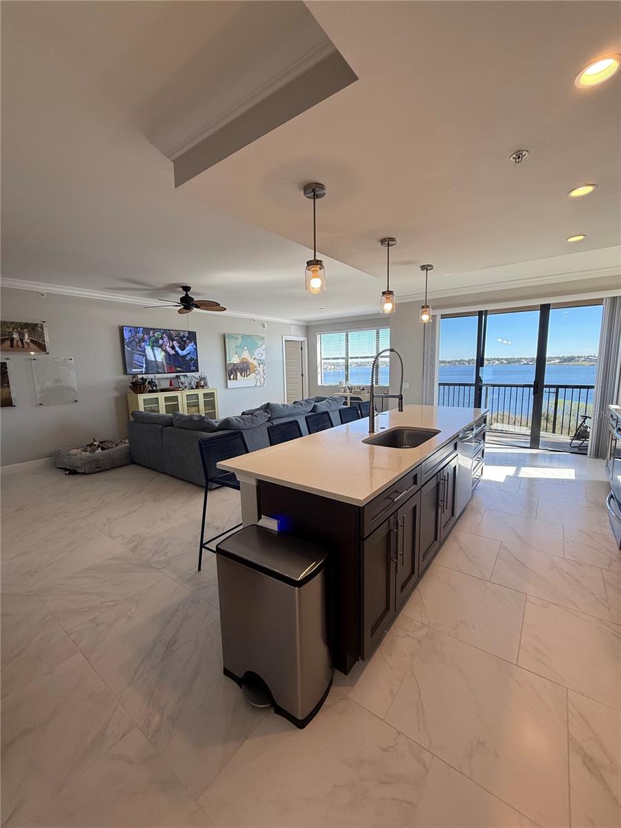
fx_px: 335
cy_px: 414
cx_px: 310
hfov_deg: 85.7
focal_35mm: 14
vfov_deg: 102.1
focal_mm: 2.22
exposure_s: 1/120
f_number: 2.2
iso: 100
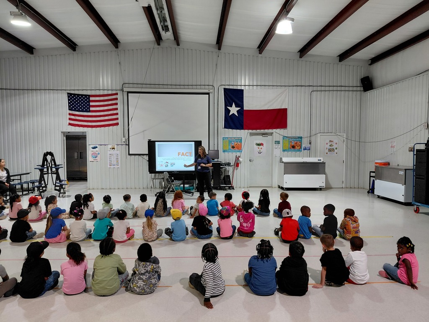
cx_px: 214
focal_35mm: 25
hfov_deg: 69.4
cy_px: 161
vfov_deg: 54.9
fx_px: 310
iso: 200
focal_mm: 4.69
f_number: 1.8
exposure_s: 1/120
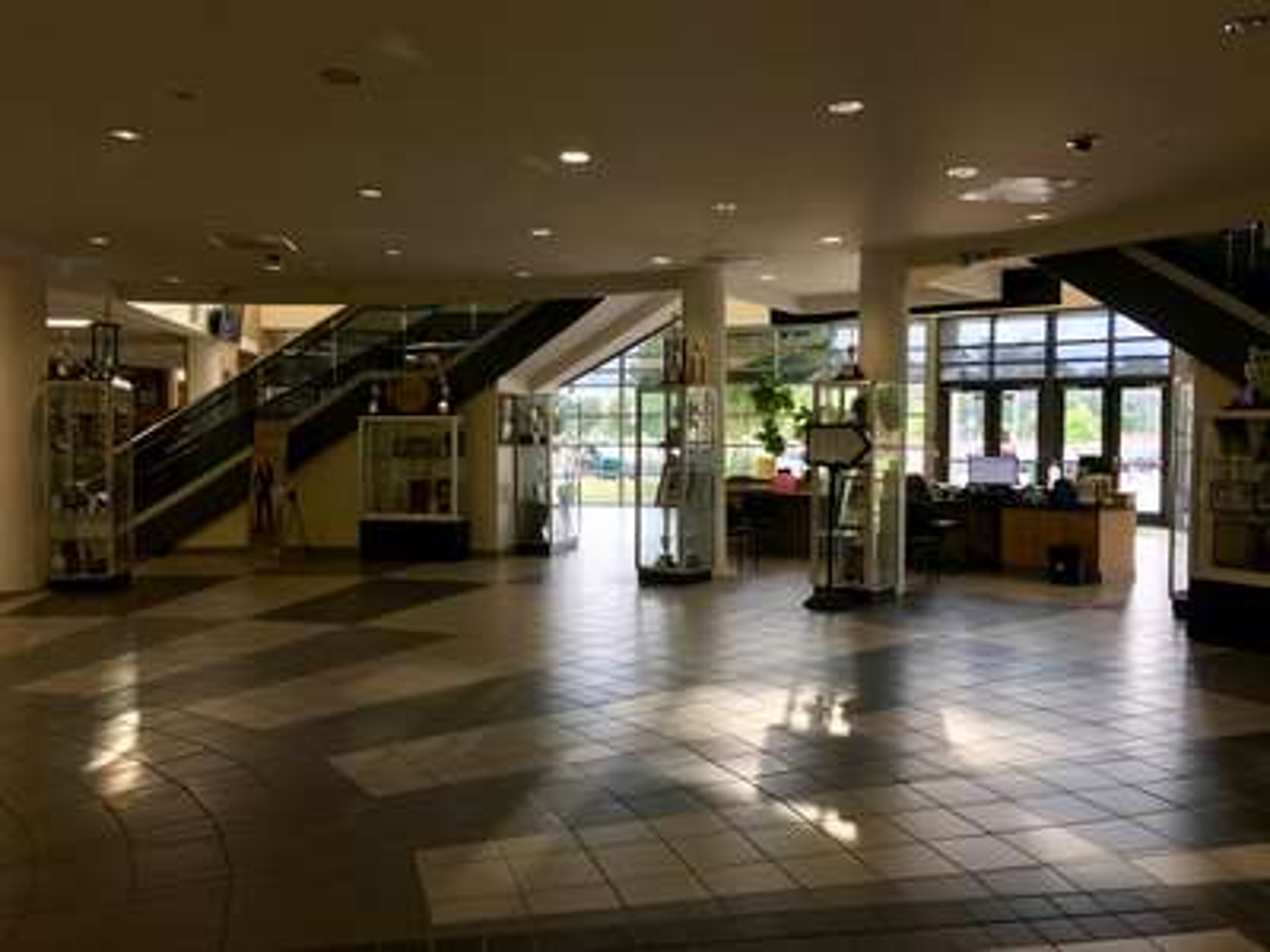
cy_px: 476
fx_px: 1064
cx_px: 635
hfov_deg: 61.7
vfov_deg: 48.2
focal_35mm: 29
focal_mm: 4.15
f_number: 2.2
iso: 25
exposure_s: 1/40
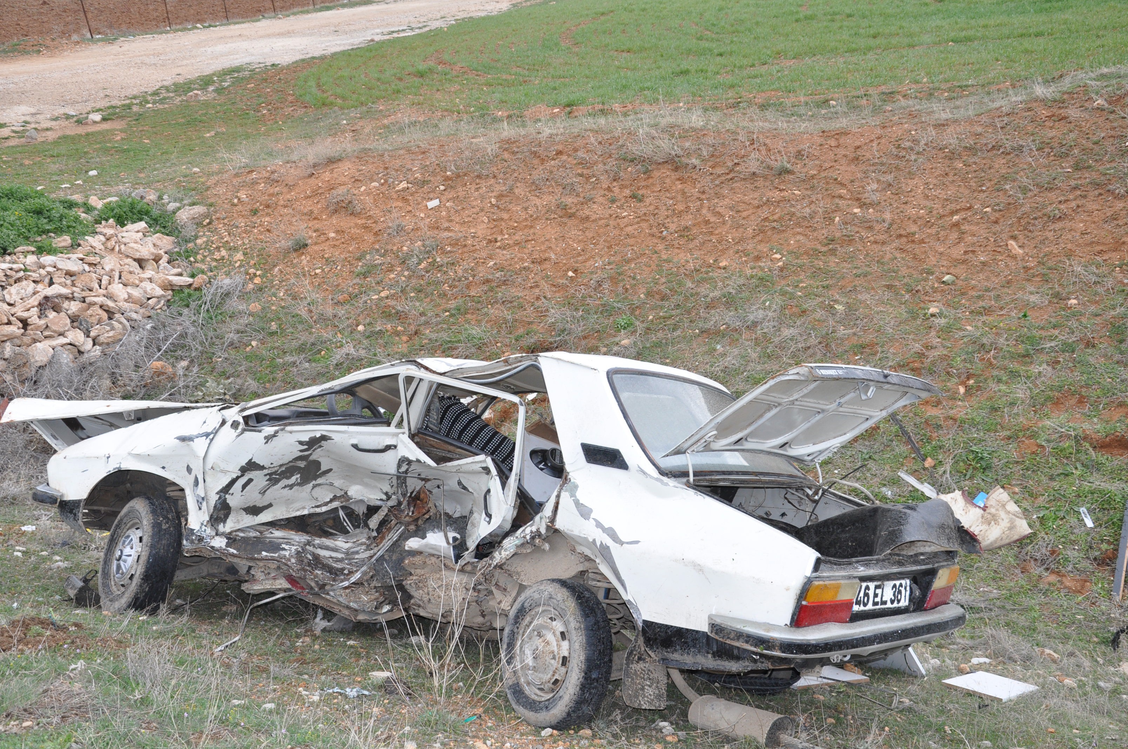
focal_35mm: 42
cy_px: 374
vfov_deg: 31.8
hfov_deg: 46.4
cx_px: 564
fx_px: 1314
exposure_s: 1/200
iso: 500
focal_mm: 28
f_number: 7.1
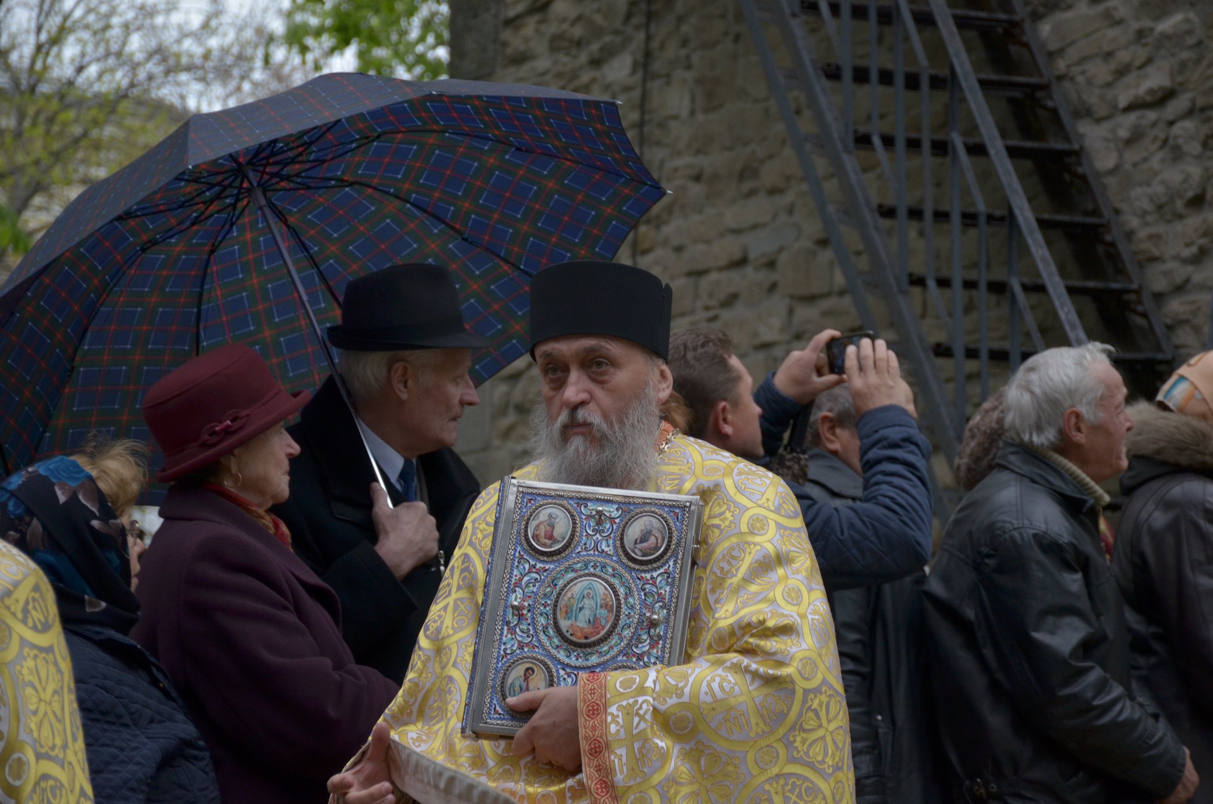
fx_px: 4540
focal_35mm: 135
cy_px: 402
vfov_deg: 10.1
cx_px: 606
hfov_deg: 15.2
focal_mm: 90
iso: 640
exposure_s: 1/250
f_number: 5.3
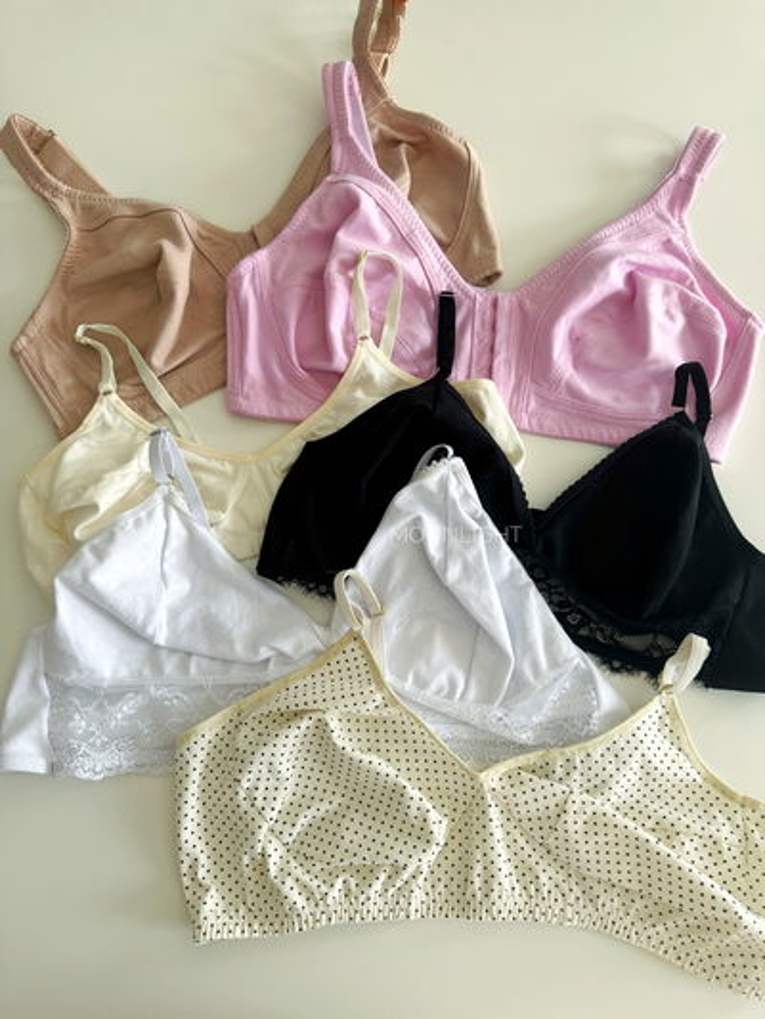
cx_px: 382
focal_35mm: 24
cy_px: 510
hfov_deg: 56.8
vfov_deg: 71.6
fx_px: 707
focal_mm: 6.76
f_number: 1.78
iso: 100
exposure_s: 1/100
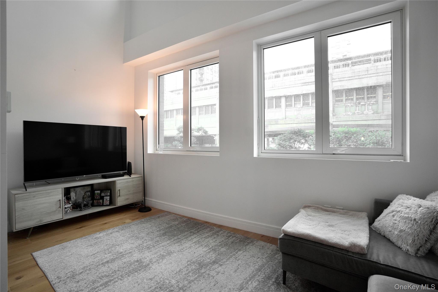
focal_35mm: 16
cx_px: 219
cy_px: 146
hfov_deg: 96.7
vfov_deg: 73.7
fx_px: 195
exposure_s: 1/250
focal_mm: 16
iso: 500
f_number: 4
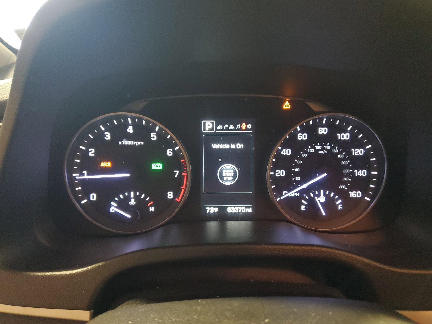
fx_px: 324
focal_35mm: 26
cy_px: 162
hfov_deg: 67.3
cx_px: 216
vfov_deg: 53.1
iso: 314
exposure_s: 1/17
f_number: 1.5
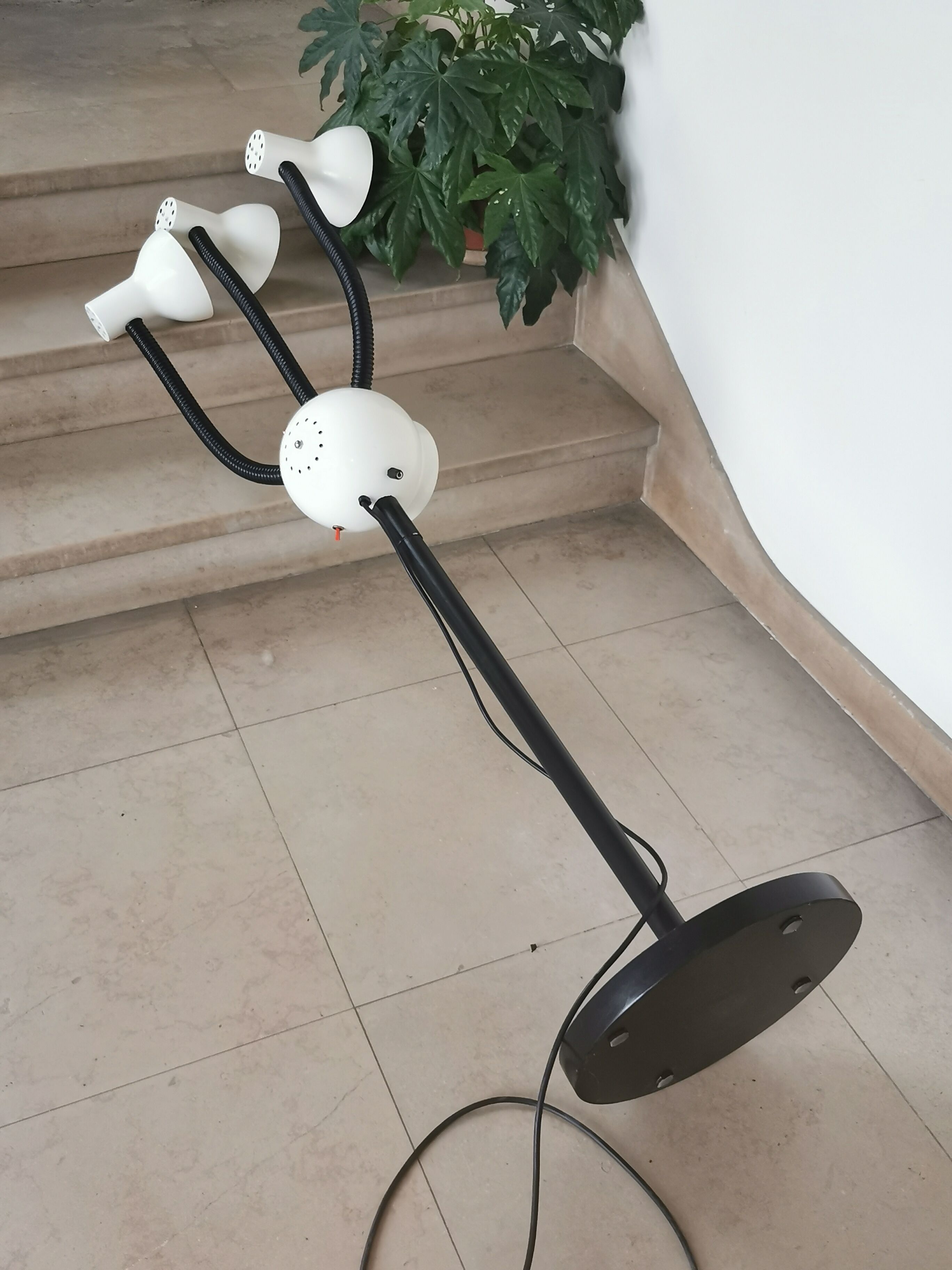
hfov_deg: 39.7
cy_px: 635
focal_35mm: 36
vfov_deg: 51.4
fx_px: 1320
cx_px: 476
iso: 250
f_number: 1.8
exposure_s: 1/50
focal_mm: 5.58
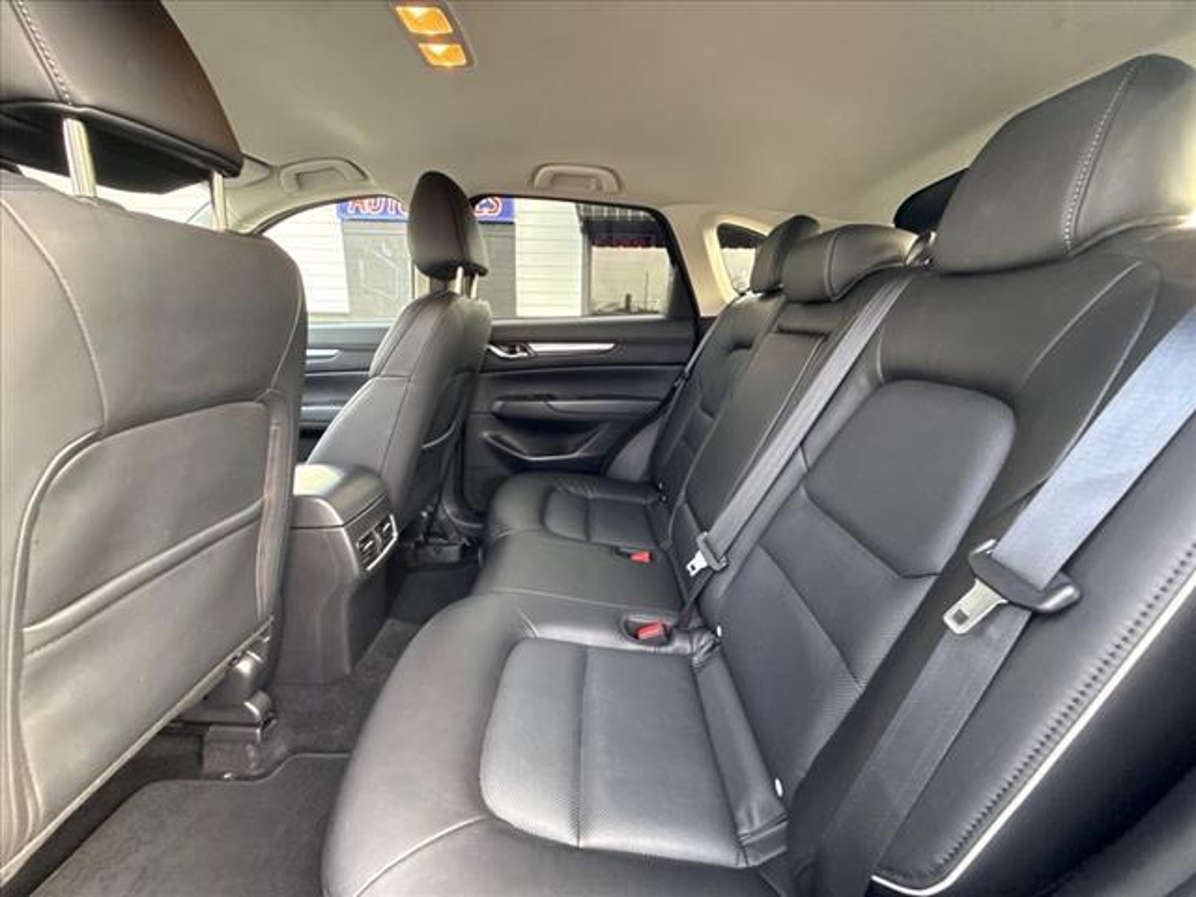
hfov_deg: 102.1
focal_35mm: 14
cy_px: 448
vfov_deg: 85.7
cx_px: 598
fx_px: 484
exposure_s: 1/88
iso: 320
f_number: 2.2
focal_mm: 2.22
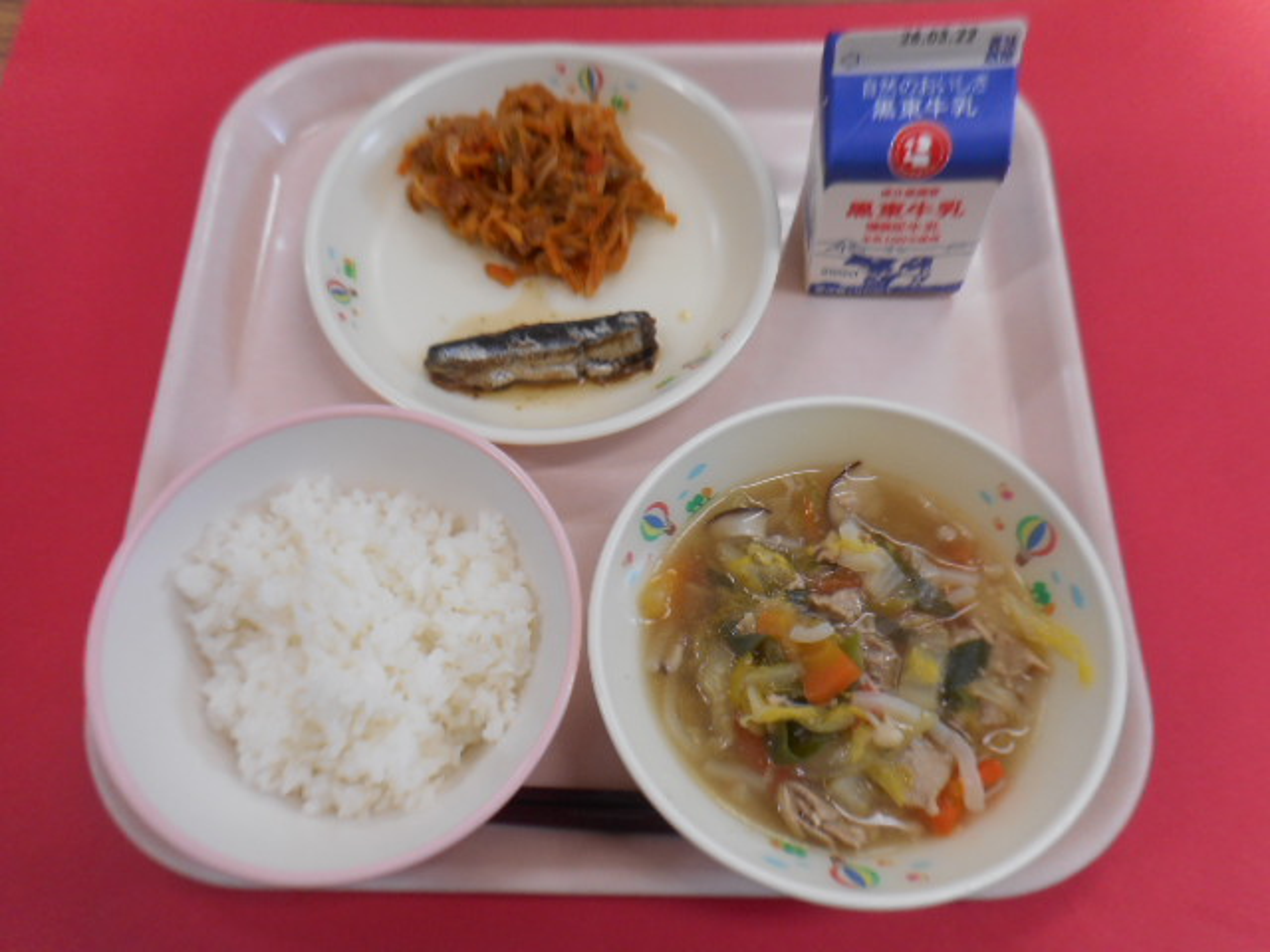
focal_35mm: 25
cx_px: 635
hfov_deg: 69.4
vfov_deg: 54.9
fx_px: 917
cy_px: 476
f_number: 3.7
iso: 80
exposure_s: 1/30
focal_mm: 4.5
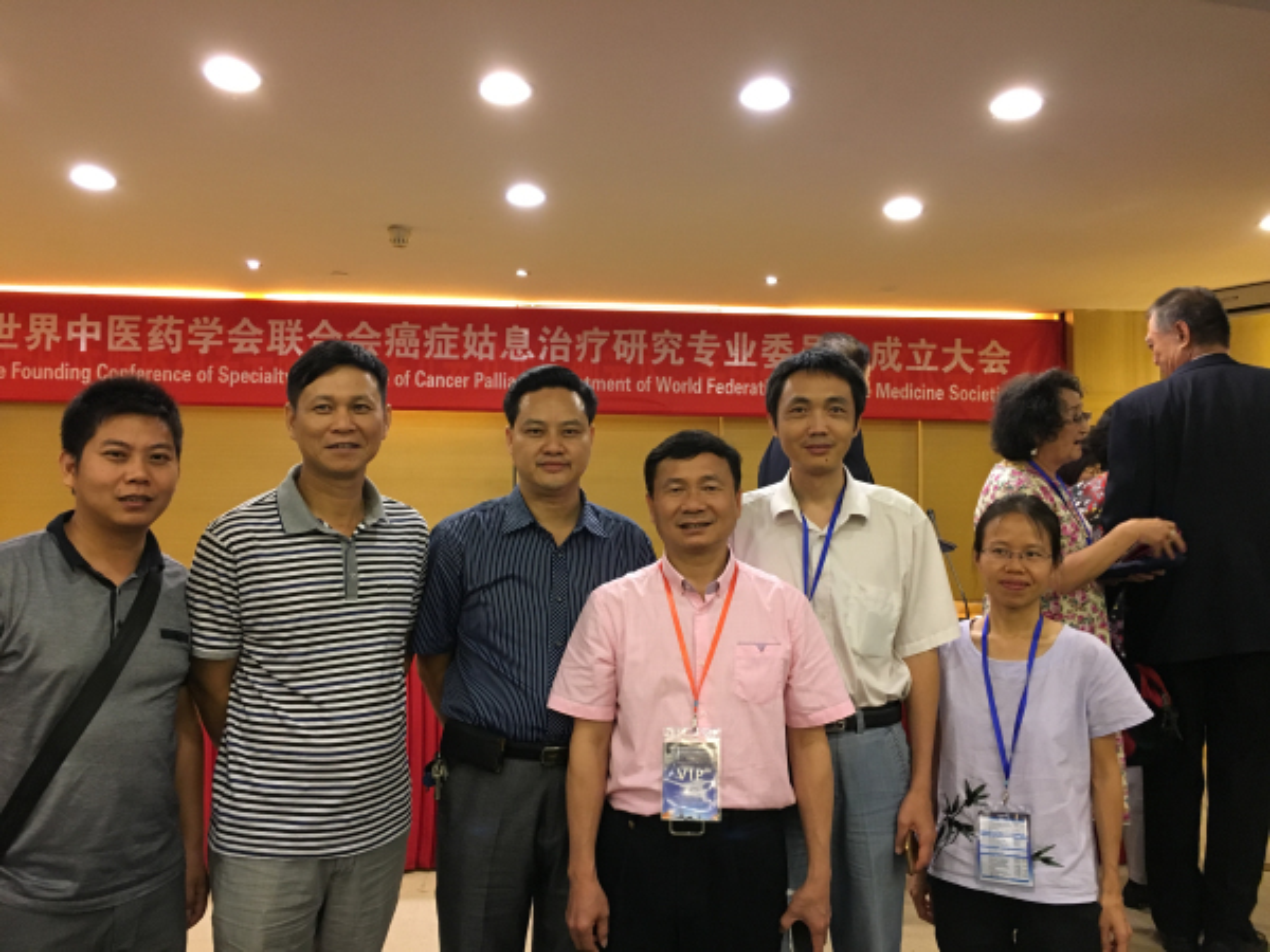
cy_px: 476
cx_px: 635
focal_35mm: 29
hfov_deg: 61.7
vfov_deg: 48.2
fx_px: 1064
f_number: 2.2
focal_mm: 4.15
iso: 200
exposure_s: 1/20
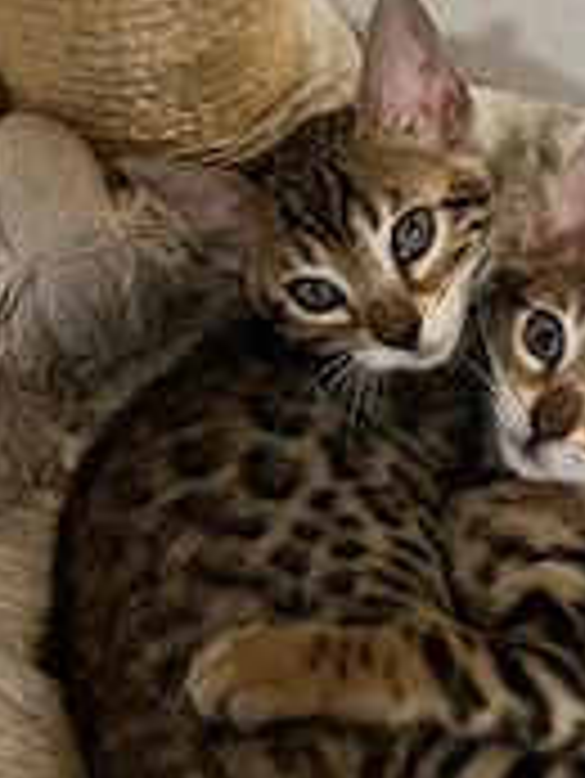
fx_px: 1350
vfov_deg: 32.1
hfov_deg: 23.4
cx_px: 590
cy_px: 427
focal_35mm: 60
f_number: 1.5
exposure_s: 1/33
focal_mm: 5.7
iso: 640
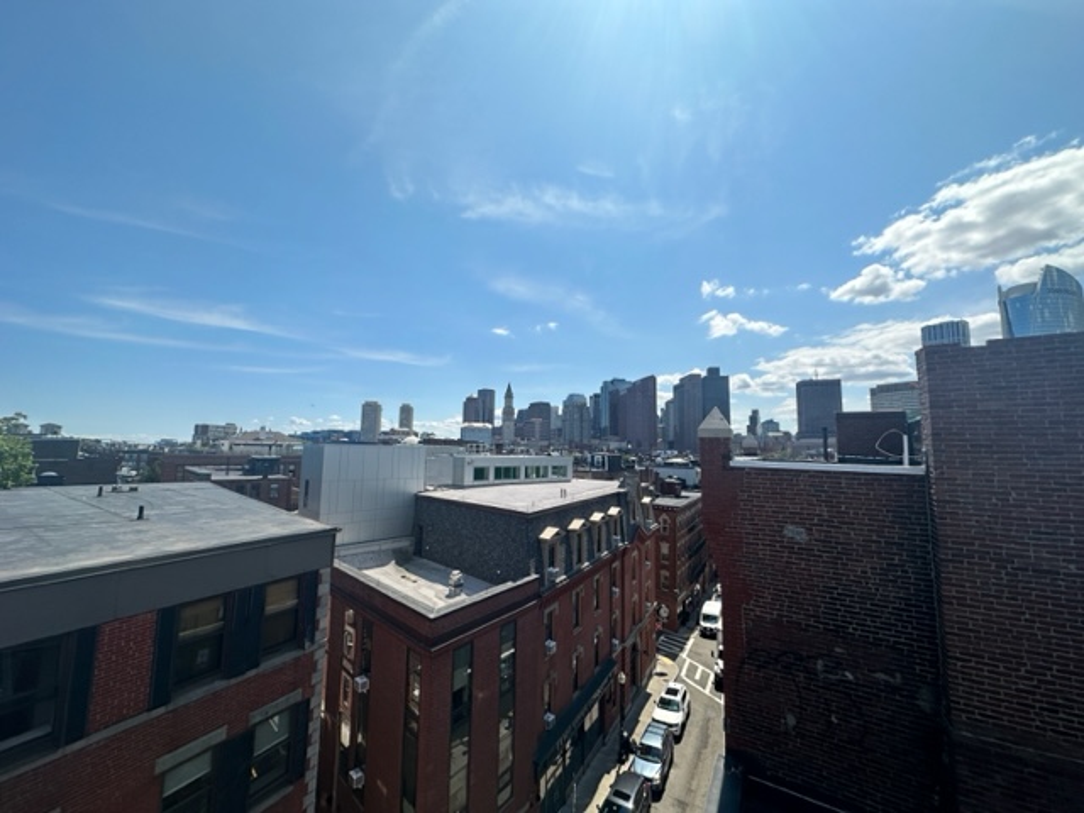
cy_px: 406
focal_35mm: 14
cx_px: 542
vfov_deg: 85.7
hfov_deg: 102.1
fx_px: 438
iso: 50
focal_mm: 2.22
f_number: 2.2
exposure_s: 1/3731
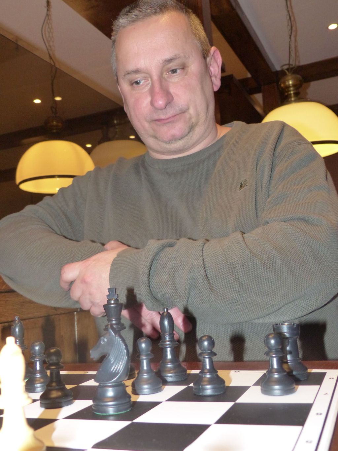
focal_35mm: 38
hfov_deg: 37.7
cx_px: 169
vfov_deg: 49.0
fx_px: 495
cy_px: 226
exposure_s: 1/60
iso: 400
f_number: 2.8
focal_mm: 6.8
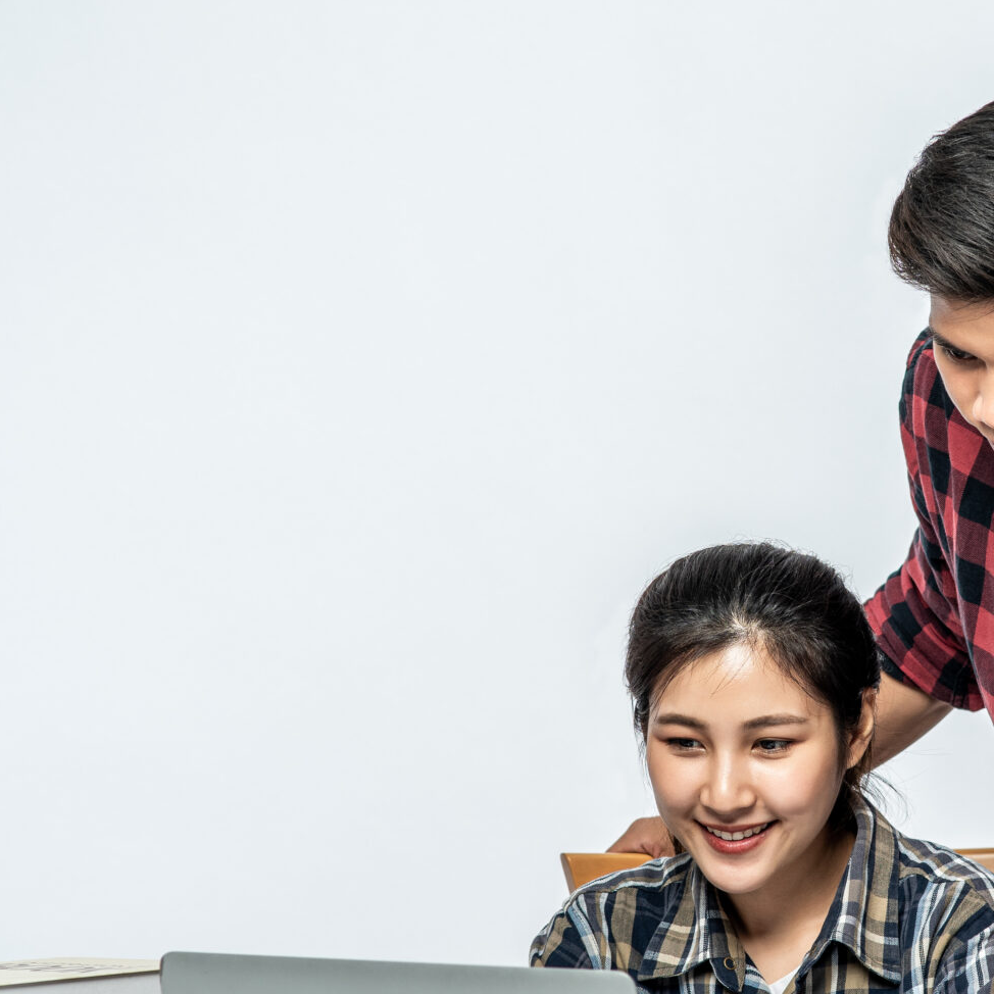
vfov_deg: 9.2
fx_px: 6173
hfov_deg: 9.2
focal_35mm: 190
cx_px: 741
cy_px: 552
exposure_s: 1/200
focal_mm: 85
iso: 100
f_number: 4
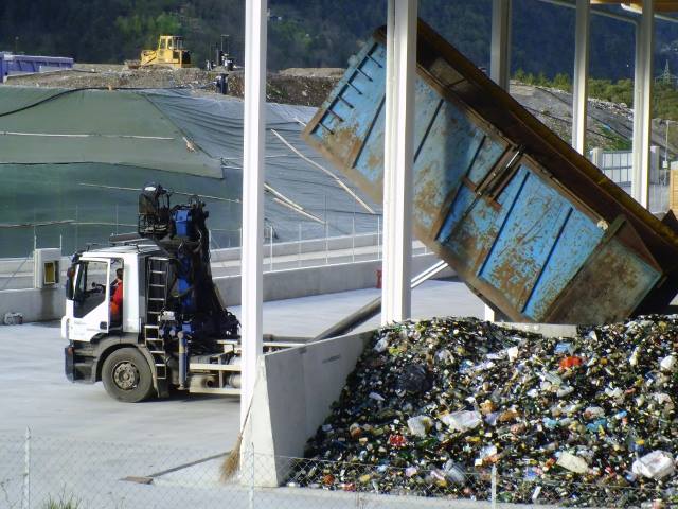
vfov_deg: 13.5
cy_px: 254
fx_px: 2154
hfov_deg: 17.9
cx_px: 339
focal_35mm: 110
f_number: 5.7
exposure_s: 1/125
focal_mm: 19.55
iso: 200
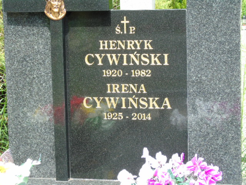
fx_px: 768
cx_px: 123
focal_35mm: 108
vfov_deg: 13.7
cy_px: 92
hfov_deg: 18.2
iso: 80
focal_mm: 19
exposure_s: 1/60
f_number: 4.4
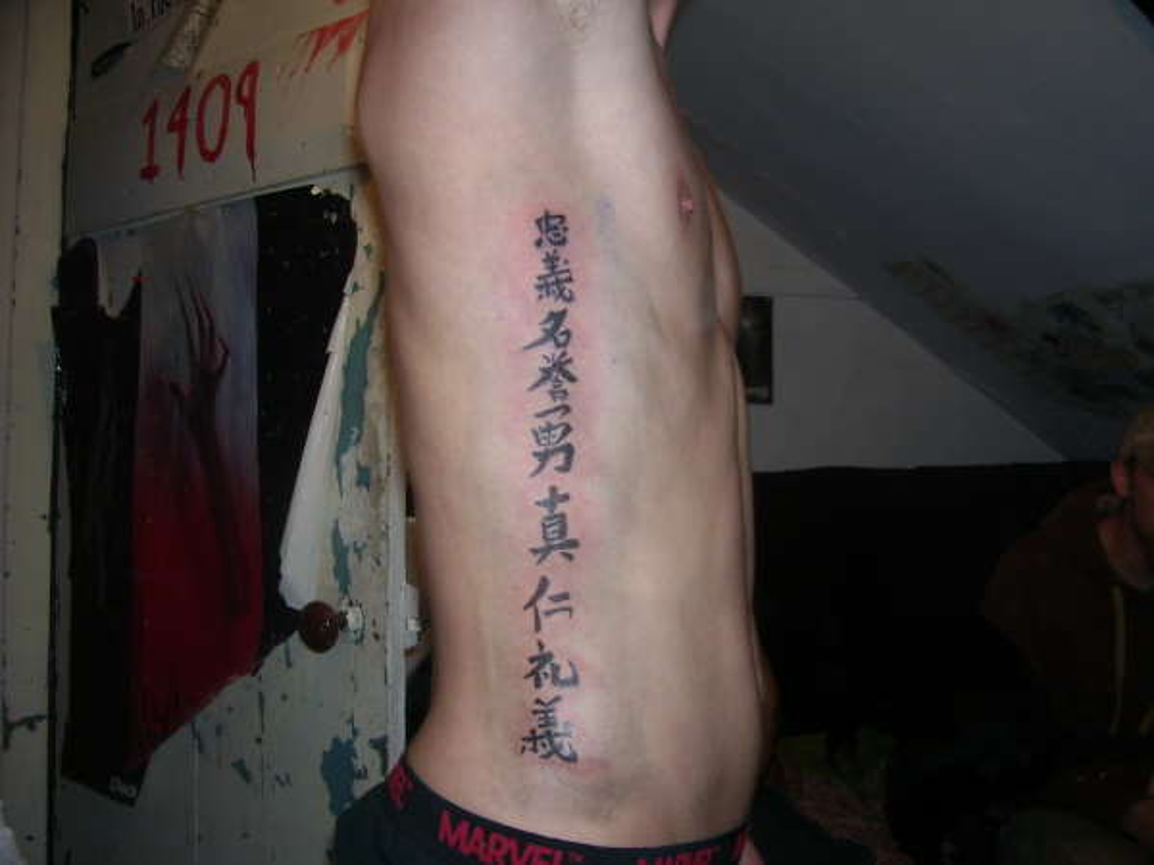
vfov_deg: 41.8
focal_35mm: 34
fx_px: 1133
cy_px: 432
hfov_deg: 54.0
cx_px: 577
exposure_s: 1/60
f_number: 2.7
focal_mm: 5.6
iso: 80
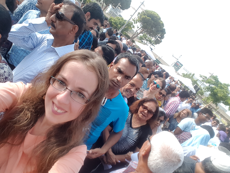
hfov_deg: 79.0
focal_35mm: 21
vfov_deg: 63.4
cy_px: 86
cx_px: 115
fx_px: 140
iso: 50
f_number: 1.7
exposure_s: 1/564
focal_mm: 2.1
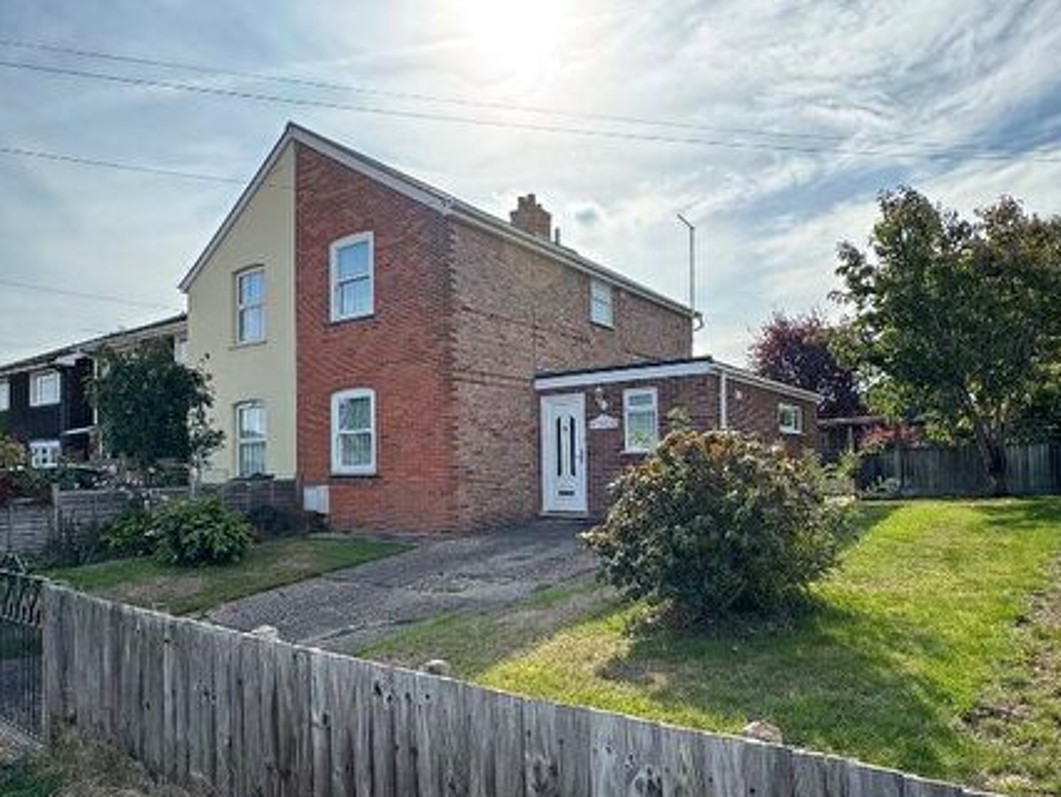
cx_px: 550
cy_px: 447
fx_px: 705
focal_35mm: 23
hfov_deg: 73.9
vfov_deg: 58.8
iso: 50
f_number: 2.2
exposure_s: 1/1143
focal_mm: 2.22
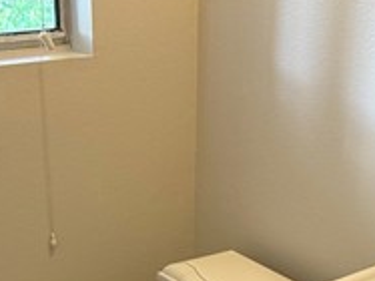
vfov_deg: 15.9
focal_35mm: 82
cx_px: 146
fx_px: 888
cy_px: 470
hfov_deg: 23.8
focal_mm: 6.86
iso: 250
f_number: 1.78
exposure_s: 1/60
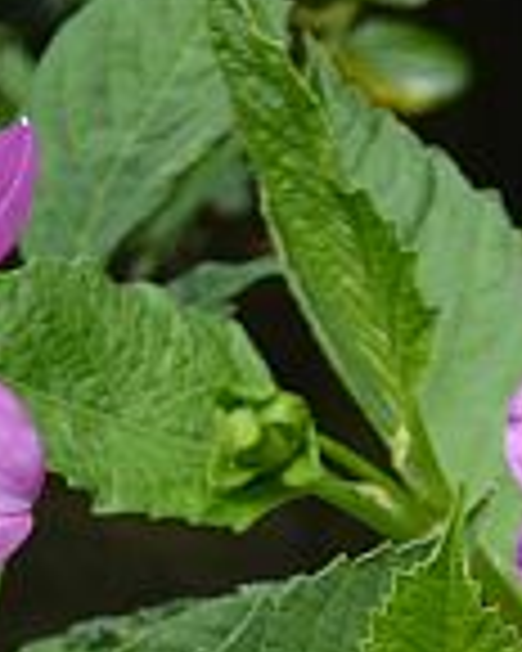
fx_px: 12533
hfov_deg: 2.4
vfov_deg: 3.0
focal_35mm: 649
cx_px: 248
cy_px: 540
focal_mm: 27.1
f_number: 5.4
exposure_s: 1/80
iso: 100
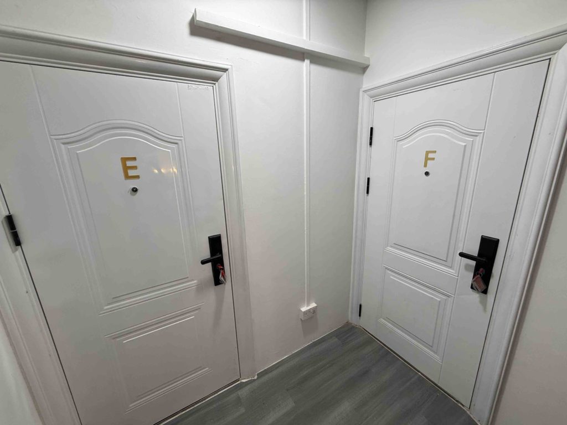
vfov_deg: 85.7
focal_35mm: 14
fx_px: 229
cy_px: 212
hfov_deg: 102.1
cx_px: 284
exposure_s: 1/100
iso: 100
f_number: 2.2
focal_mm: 2.22
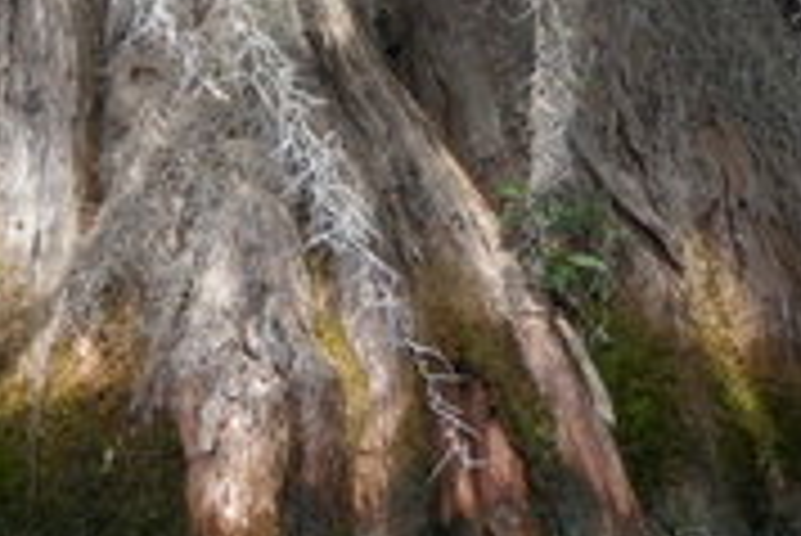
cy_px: 86
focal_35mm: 531
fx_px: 11817
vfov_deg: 2.6
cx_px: 227
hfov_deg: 3.9
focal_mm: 105
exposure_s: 1/320
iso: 200
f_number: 7.1
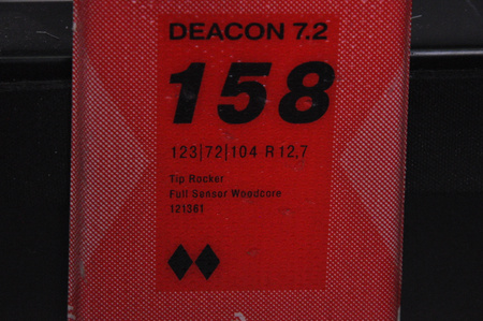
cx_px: 242
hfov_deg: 13.1
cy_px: 160
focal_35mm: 158
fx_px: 2111
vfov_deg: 8.7
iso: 3200
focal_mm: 105
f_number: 9.5
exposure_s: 1/125
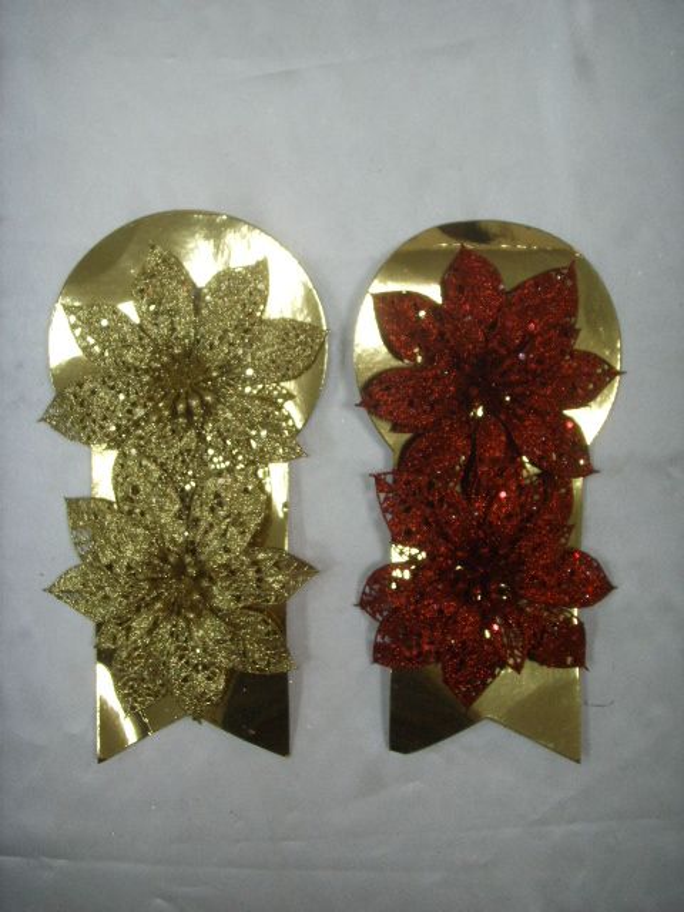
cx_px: 342
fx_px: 1028
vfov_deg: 47.9
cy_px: 456
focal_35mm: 39
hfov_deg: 36.8
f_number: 3.5
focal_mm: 6.6
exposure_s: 1/45
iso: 132
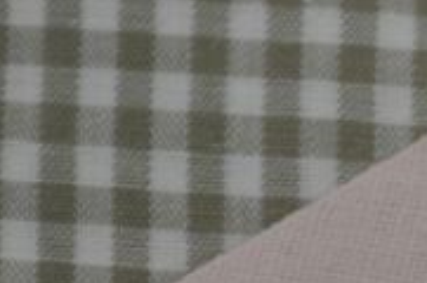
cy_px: 279
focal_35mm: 298
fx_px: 3531
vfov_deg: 4.6
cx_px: 639
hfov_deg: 6.8
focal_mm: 45
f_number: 5.3
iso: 400
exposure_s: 1/80
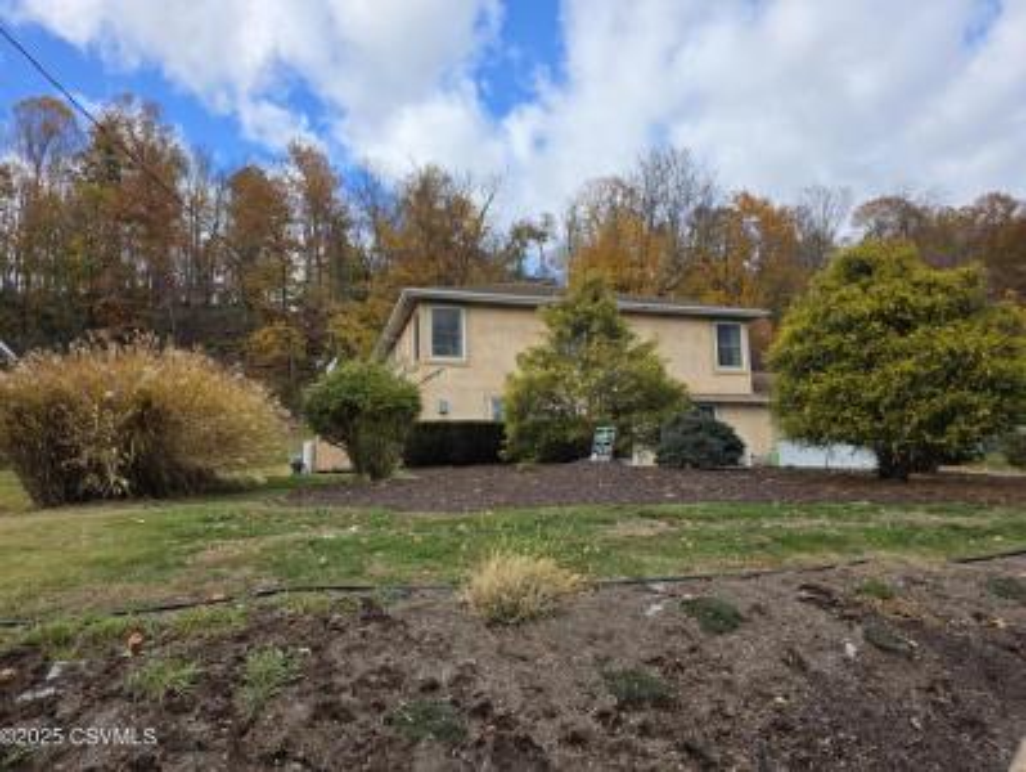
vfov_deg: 59.0
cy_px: 386
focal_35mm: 23
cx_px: 513
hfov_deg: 73.9
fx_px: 682
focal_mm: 6.3
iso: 80
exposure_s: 1/2929
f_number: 1.7
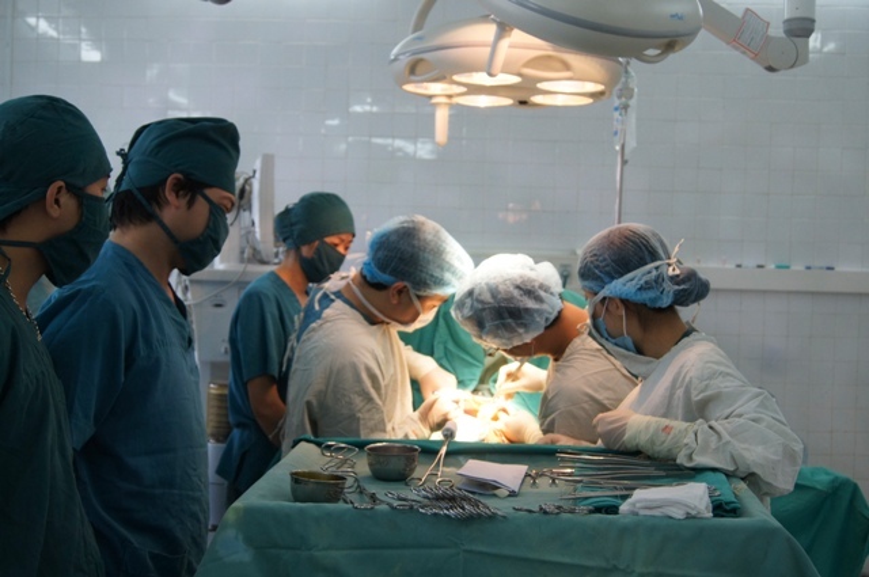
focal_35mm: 42
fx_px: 1013
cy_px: 288
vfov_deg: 31.8
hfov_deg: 46.5
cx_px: 434
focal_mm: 28
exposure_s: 1/80
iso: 800
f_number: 5.6
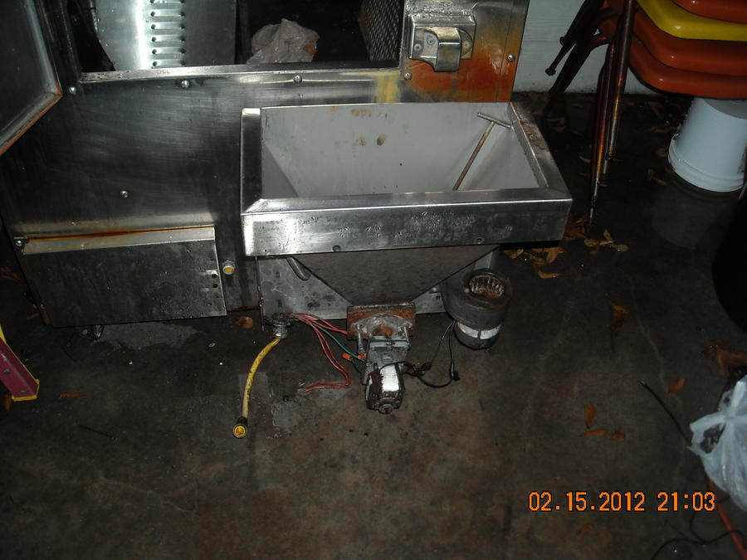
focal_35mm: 35
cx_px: 374
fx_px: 755
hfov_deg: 52.6
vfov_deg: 40.7
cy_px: 280
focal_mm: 5.7
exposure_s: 1/60
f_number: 2.8
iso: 100
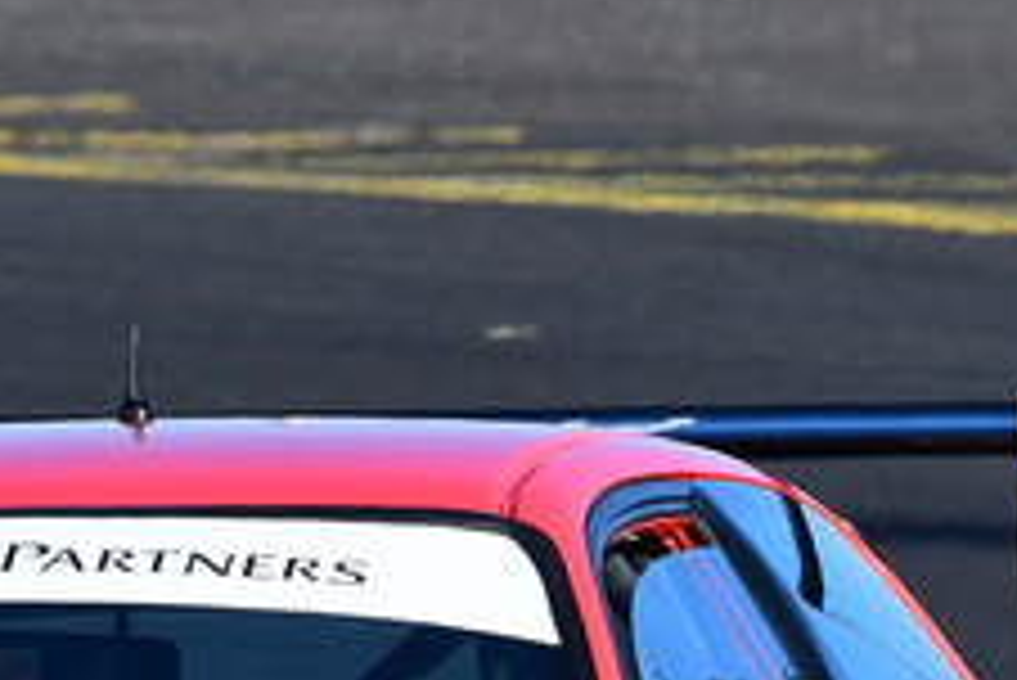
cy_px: 1094
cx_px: 68
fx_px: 55545
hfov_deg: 1.0
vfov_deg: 0.7
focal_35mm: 1965
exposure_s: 1/800
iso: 800
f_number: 11
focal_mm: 370
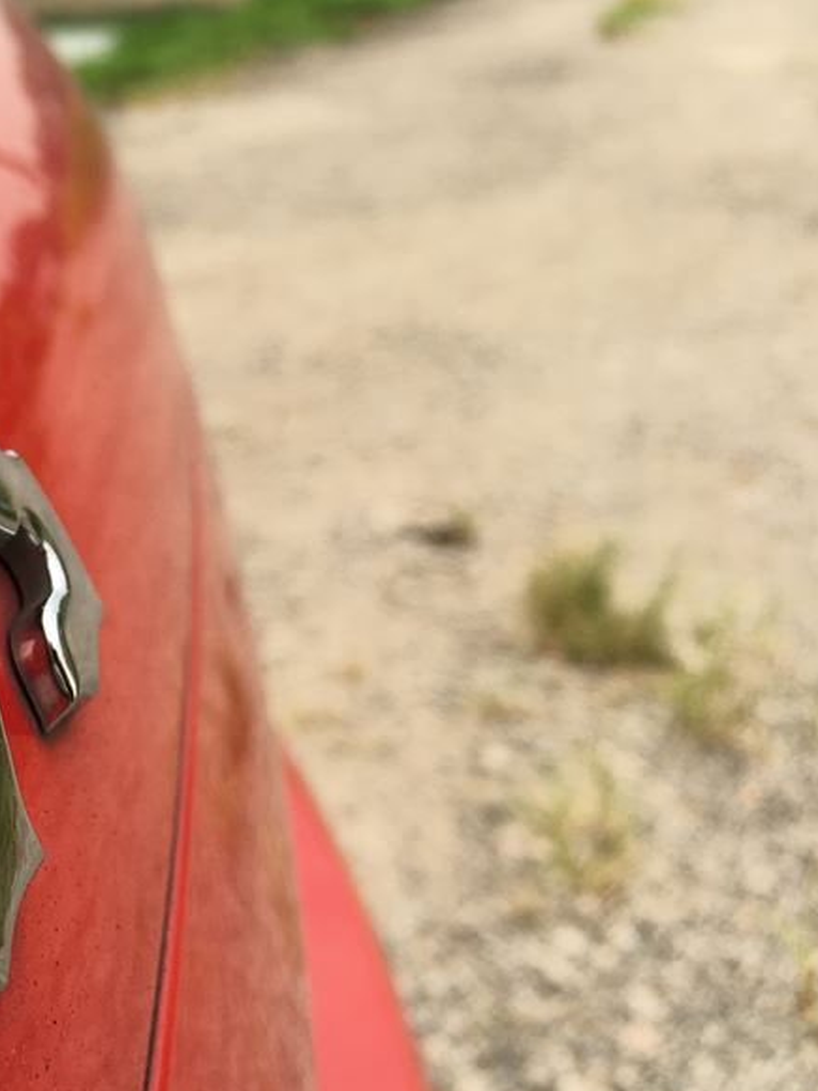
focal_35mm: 50
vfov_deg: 38.1
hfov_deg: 27.8
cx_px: 49
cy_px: 463
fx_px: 1575
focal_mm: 4.15
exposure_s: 1/213
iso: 25
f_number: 2.2
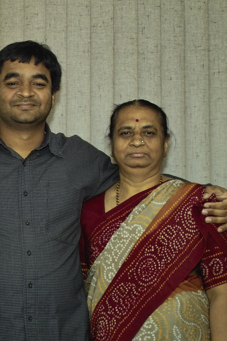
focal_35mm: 128
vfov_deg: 16.0
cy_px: 170
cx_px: -5
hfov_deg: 10.6
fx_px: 1211
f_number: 2.8
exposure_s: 1/30
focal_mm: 50
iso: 100
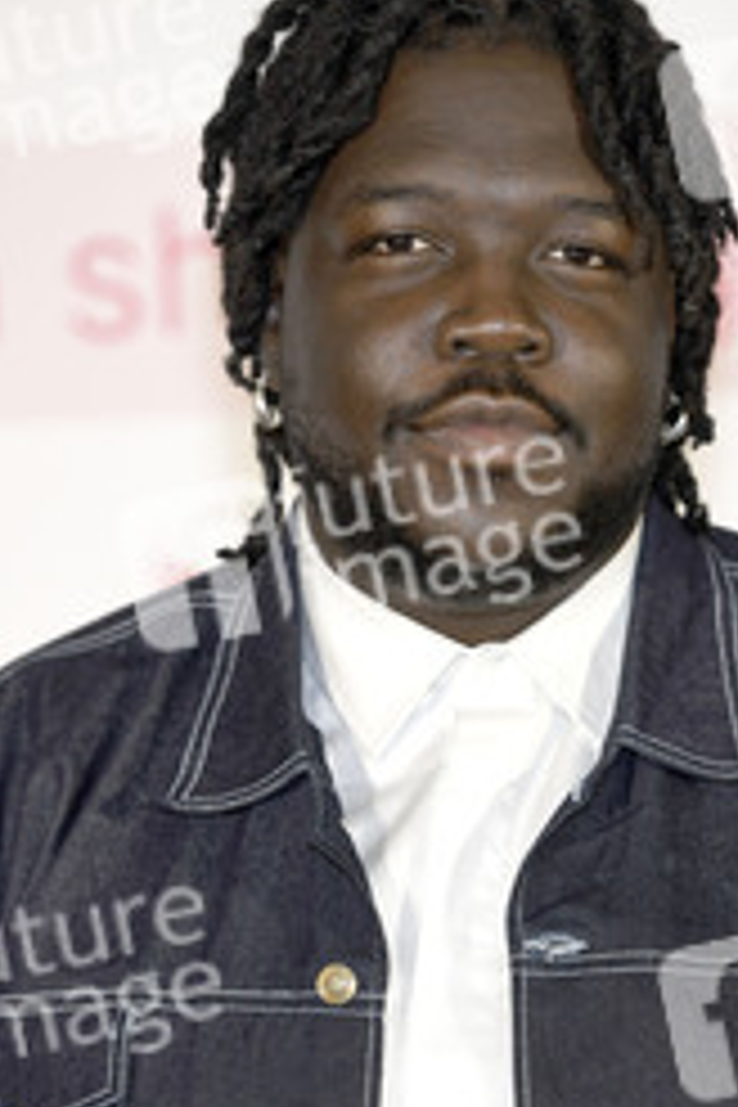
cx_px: 482
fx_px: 7502
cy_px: 770
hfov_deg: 5.6
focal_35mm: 244
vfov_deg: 8.4
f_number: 3.5
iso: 800
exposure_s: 1/250
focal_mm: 150
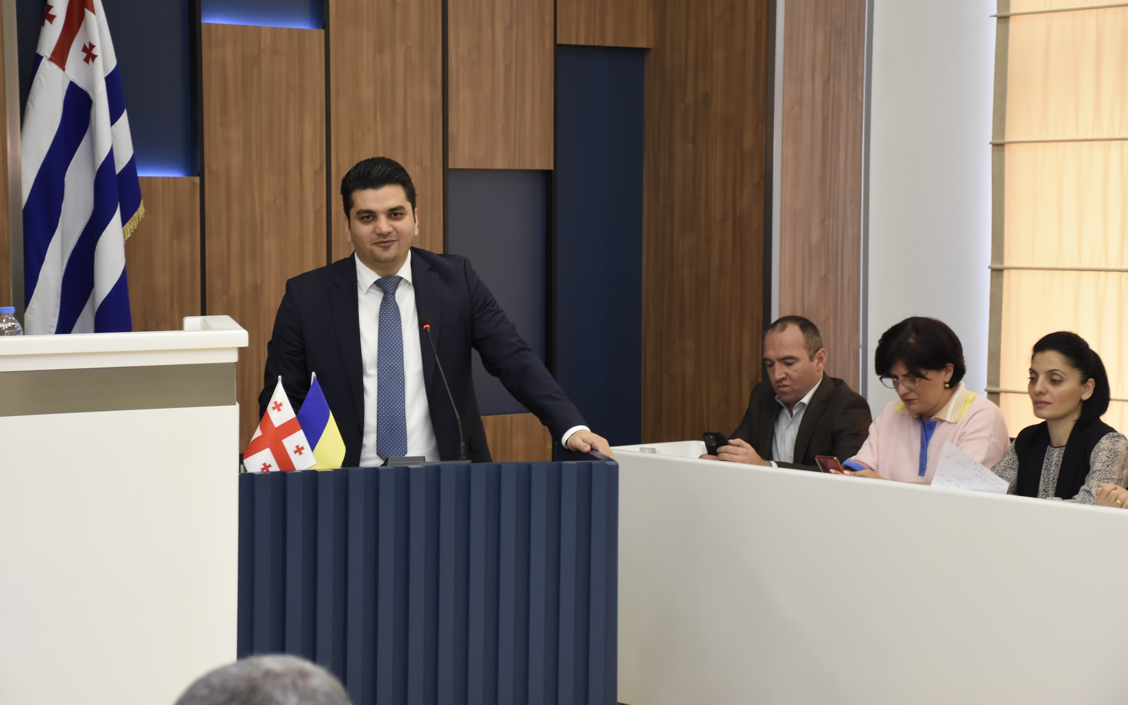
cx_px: 565
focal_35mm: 92
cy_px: 331
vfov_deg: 14.2
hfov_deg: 22.6
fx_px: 2828
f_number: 5.6
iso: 1250
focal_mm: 60
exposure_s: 1/80
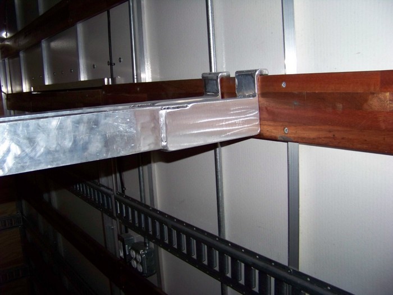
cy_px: 148
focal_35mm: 36
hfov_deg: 51.4
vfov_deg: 39.7
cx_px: 196
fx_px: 409
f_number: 2.8
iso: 200
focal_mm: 5.85
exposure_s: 1/30
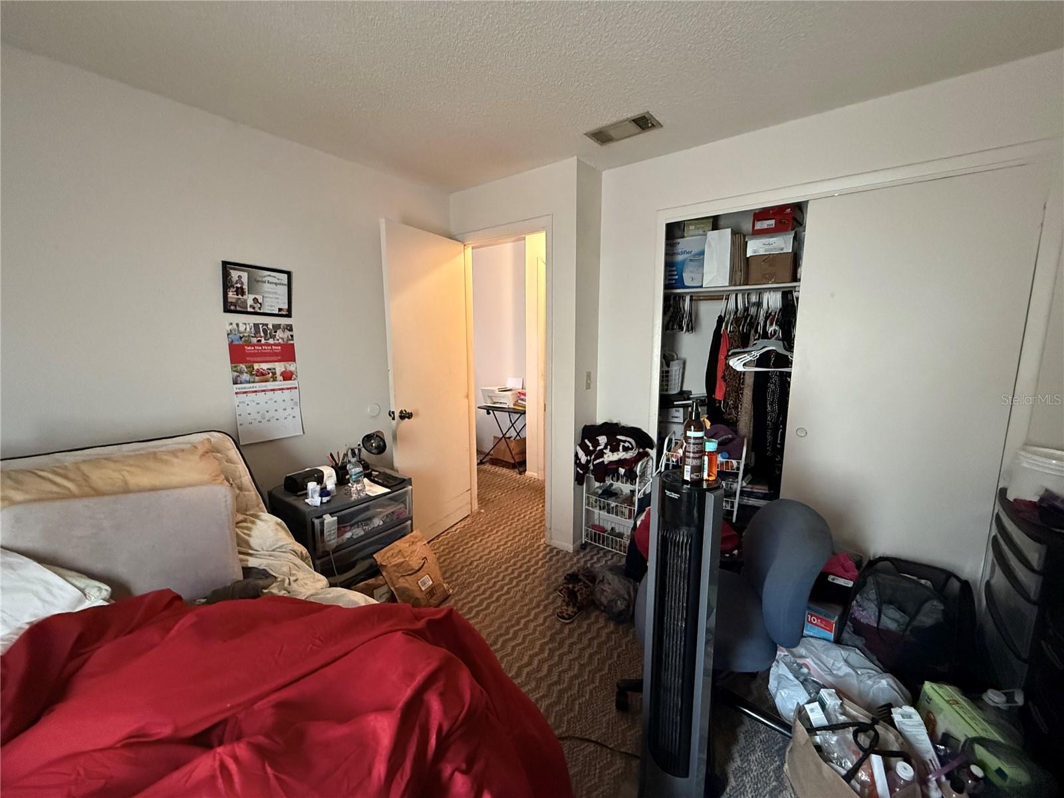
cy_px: 399
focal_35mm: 14
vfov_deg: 85.7
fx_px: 430
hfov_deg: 102.1
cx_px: 532
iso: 800
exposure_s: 1/60
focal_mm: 2.22
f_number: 2.2
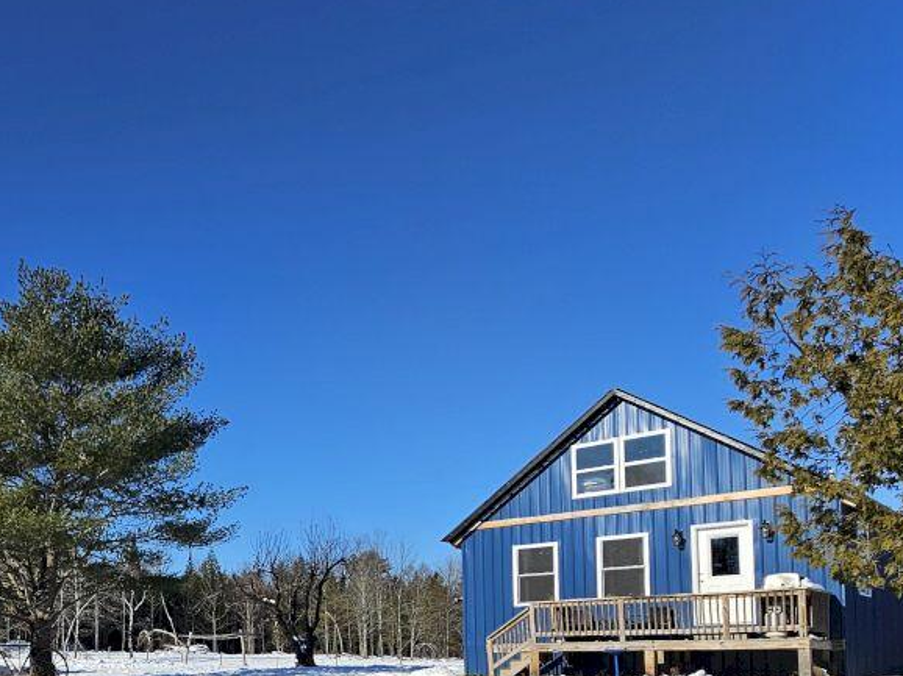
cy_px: 612
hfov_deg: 50.7
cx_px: 38
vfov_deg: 42.7
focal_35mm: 30
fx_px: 782
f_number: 2.2
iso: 50
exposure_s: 1/2977
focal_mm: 2.2
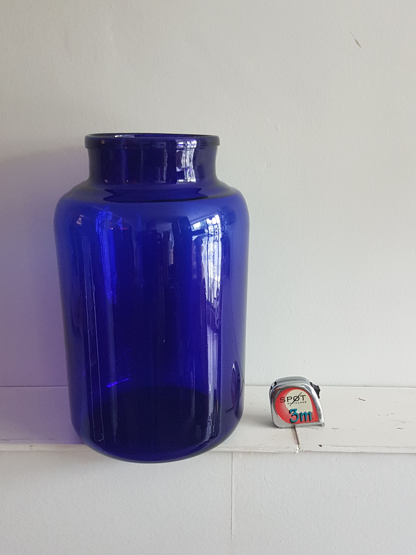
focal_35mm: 26
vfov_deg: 67.3
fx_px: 417
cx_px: 208
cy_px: 278
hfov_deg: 53.1
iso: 125
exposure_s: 1/50
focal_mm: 4.2
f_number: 1.7
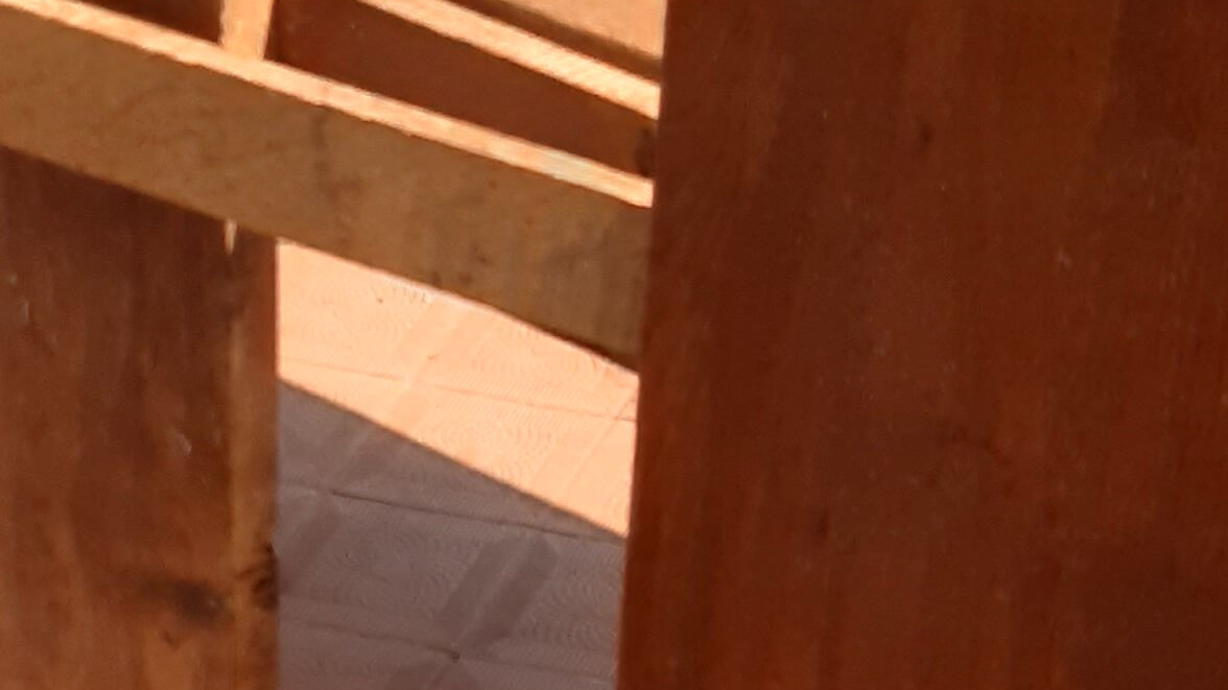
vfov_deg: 10.7
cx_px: 835
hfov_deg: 19.2
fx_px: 3614
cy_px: 806
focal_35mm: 111
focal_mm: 3.92
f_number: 1.7
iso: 40
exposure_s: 1/1441
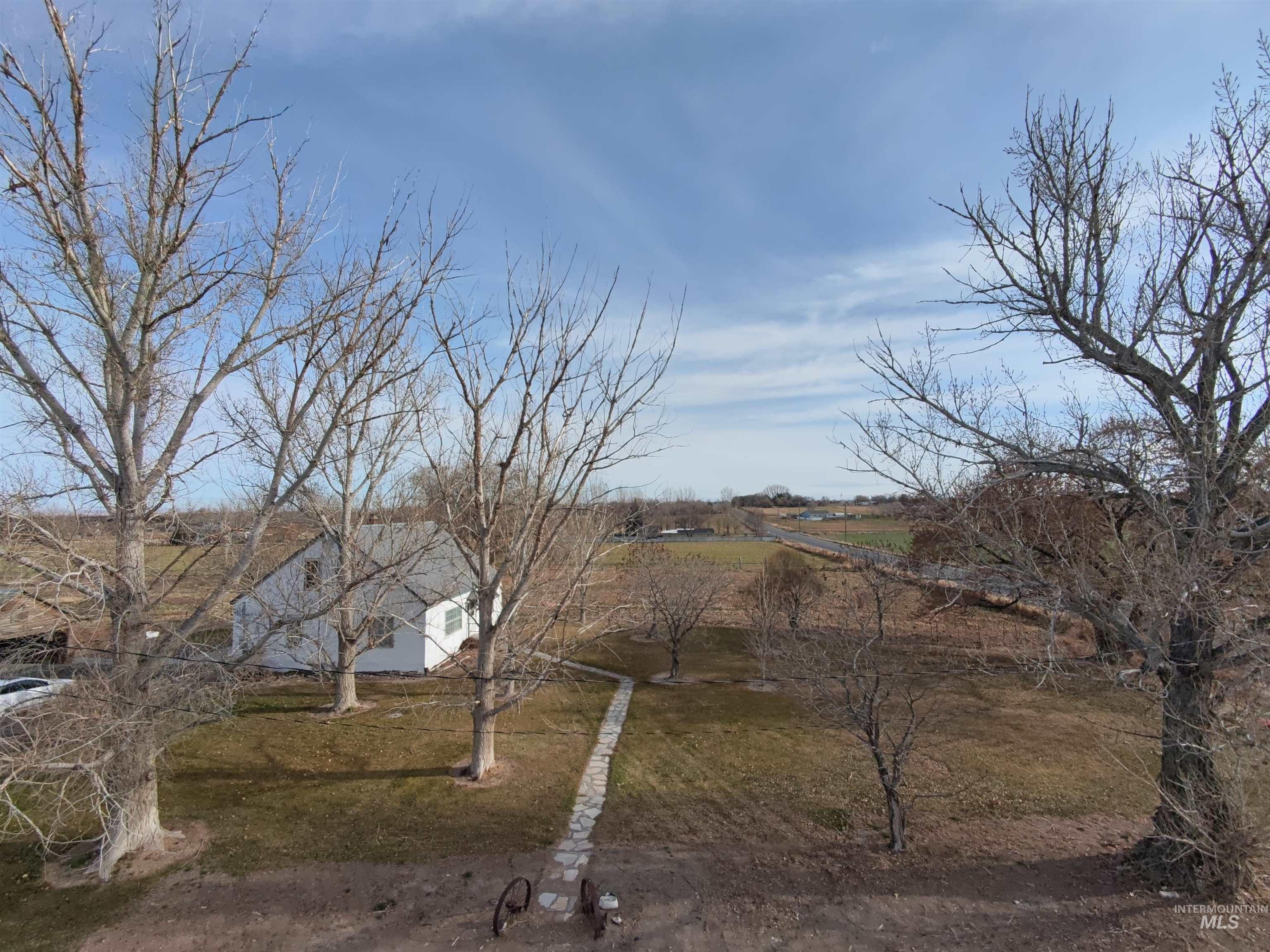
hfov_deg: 94.5
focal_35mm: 16
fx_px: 587
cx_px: 635
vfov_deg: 78.1
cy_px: 476
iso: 106
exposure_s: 1/2184
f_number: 2.55
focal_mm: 16
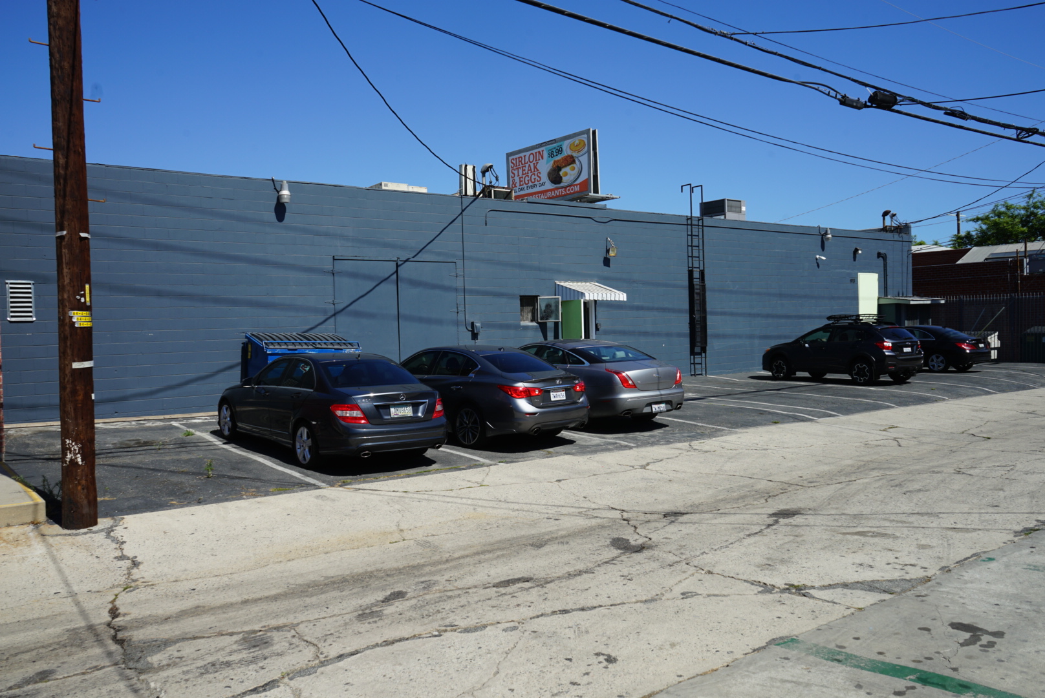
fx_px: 813
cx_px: 522
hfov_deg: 65.4
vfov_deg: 46.5
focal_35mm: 28
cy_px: 349
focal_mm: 28
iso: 100
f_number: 13
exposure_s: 1/160
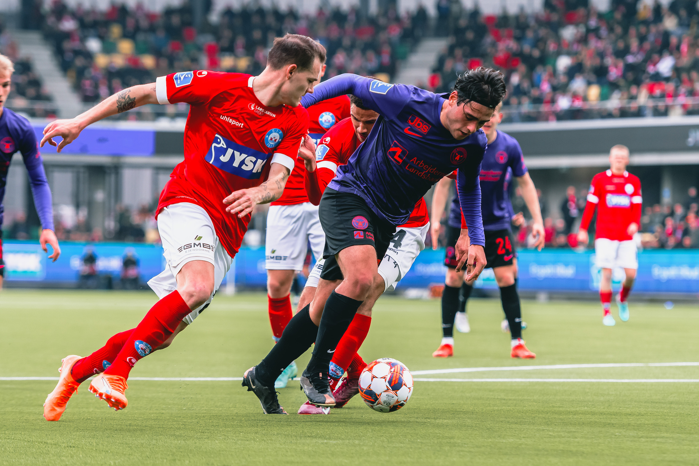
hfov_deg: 9.5
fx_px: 4223
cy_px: 233
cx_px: 350
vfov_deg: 6.3
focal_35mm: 218
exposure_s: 1/1250
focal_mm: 145
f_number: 3.2
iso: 640
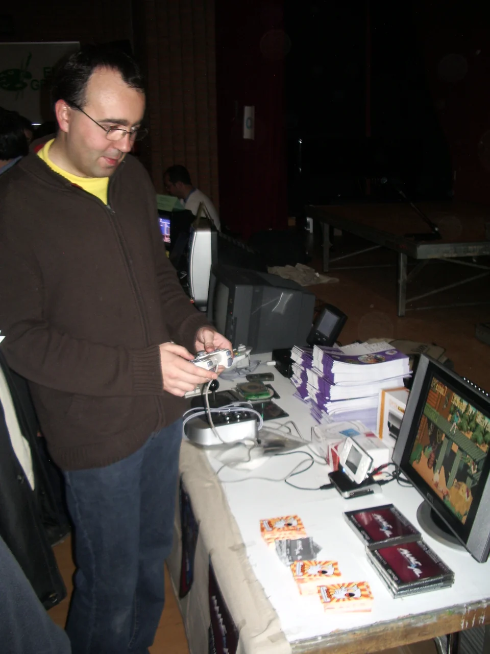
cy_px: 327
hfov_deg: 40.7
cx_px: 245
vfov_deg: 52.6
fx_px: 661
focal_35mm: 35
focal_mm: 5.8
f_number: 2.6
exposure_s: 1/40
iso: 100
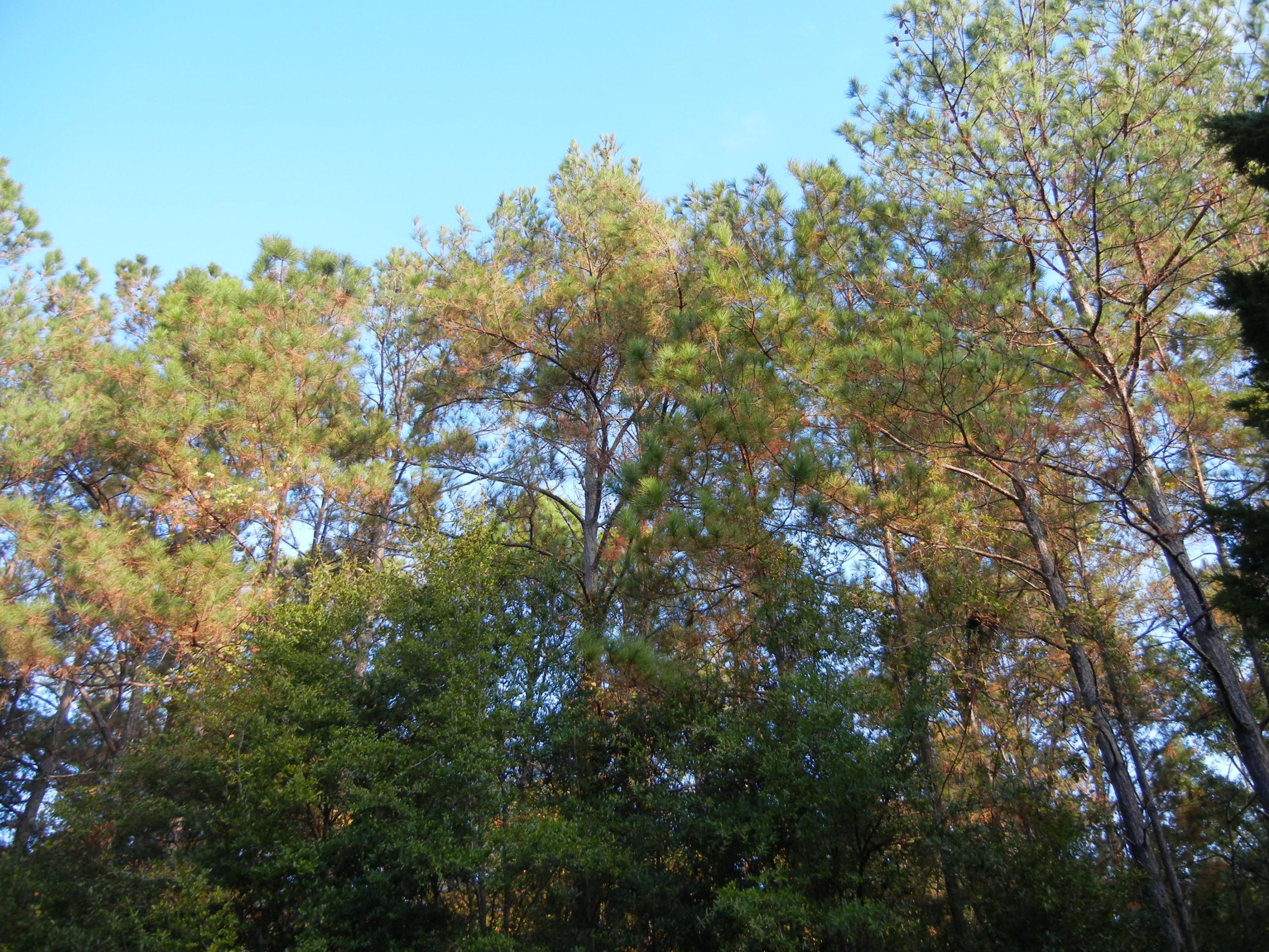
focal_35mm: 30
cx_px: 634
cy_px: 476
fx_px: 1100
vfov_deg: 46.8
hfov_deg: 60.0
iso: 200
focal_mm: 5.4
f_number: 3.5
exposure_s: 1/280
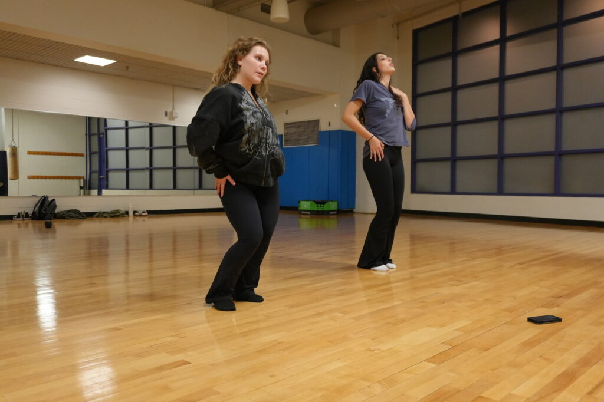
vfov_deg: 43.6
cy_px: 201
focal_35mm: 30
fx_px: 503
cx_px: 302
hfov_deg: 61.9
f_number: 4
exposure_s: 1/160
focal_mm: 20
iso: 2000
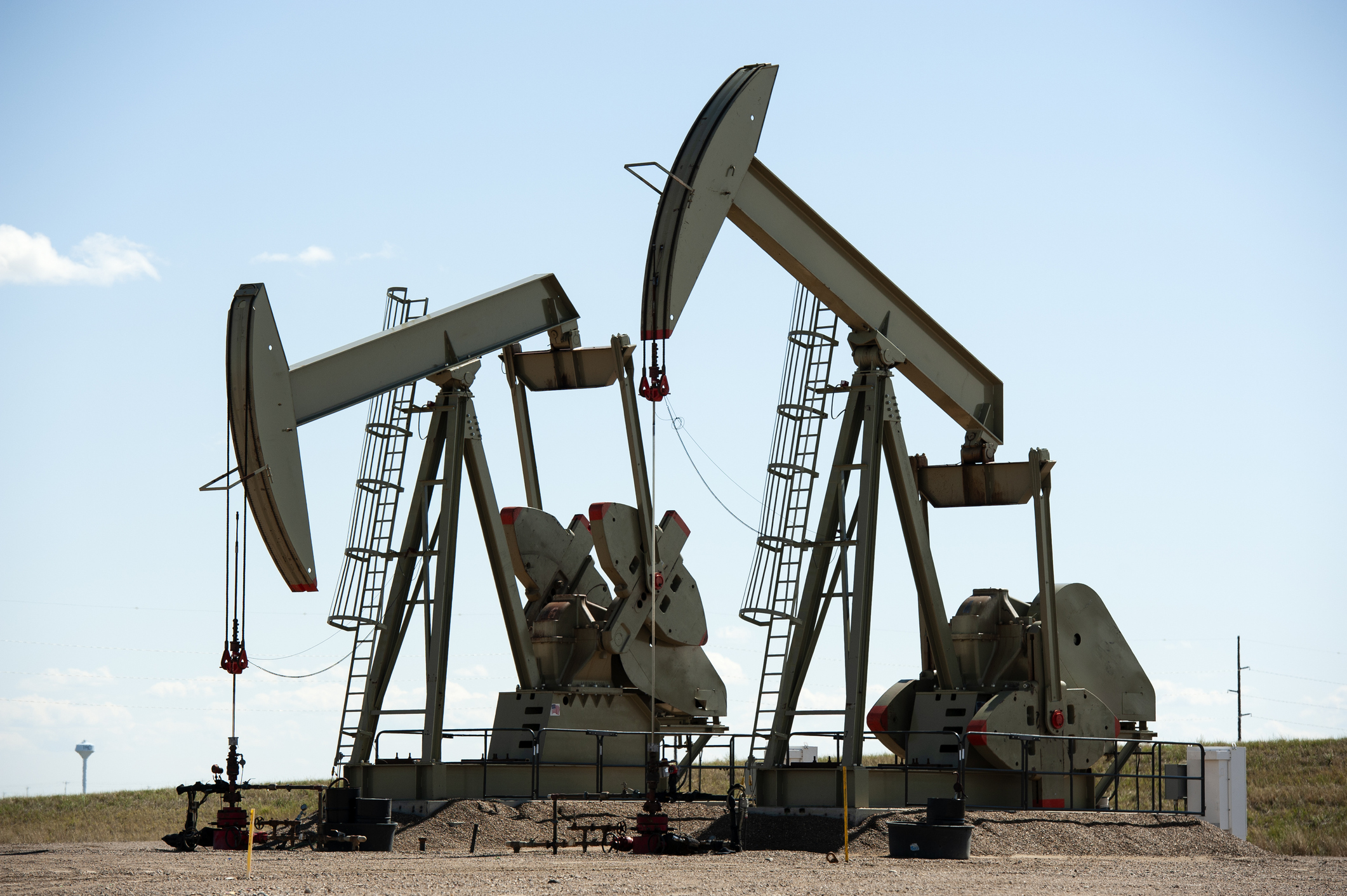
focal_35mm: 145
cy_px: 448
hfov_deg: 14.2
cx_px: 674
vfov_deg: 9.5
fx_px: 5422
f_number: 5.6
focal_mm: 145
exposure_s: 1/1600
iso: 200
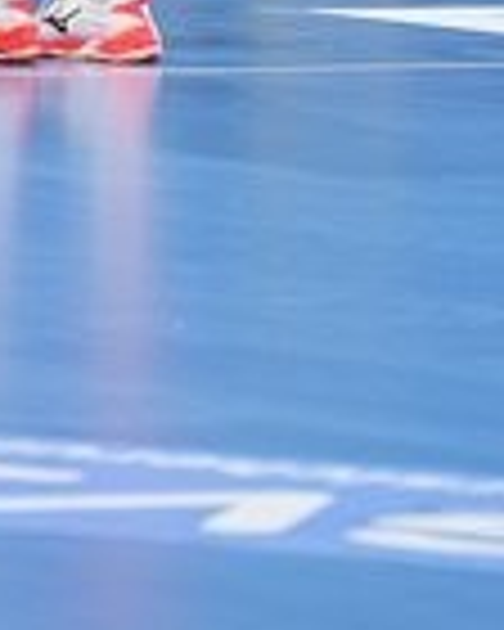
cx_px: 45
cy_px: -374
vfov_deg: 2.4
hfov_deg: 1.9
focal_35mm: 804
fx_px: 14991
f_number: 2.8
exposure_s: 1/250
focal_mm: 200
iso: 250
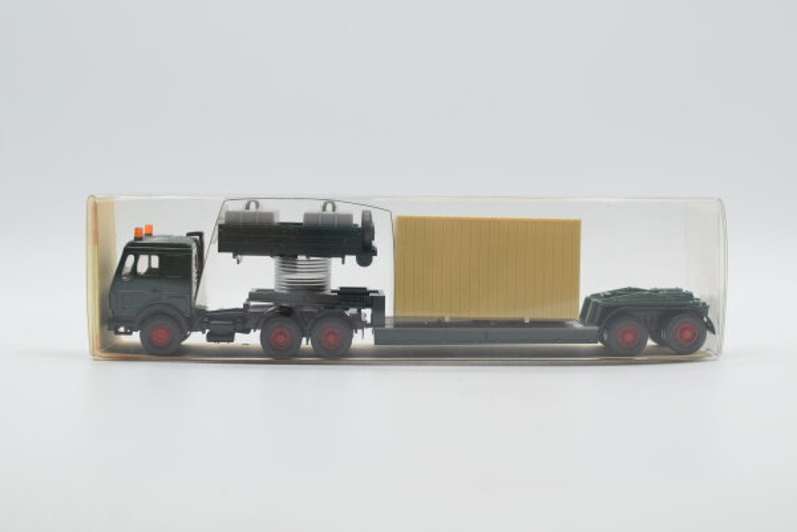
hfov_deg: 37.8
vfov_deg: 25.8
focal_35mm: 52
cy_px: 266
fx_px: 1163
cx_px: 398
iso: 400
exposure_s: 1/200
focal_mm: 35
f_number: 8
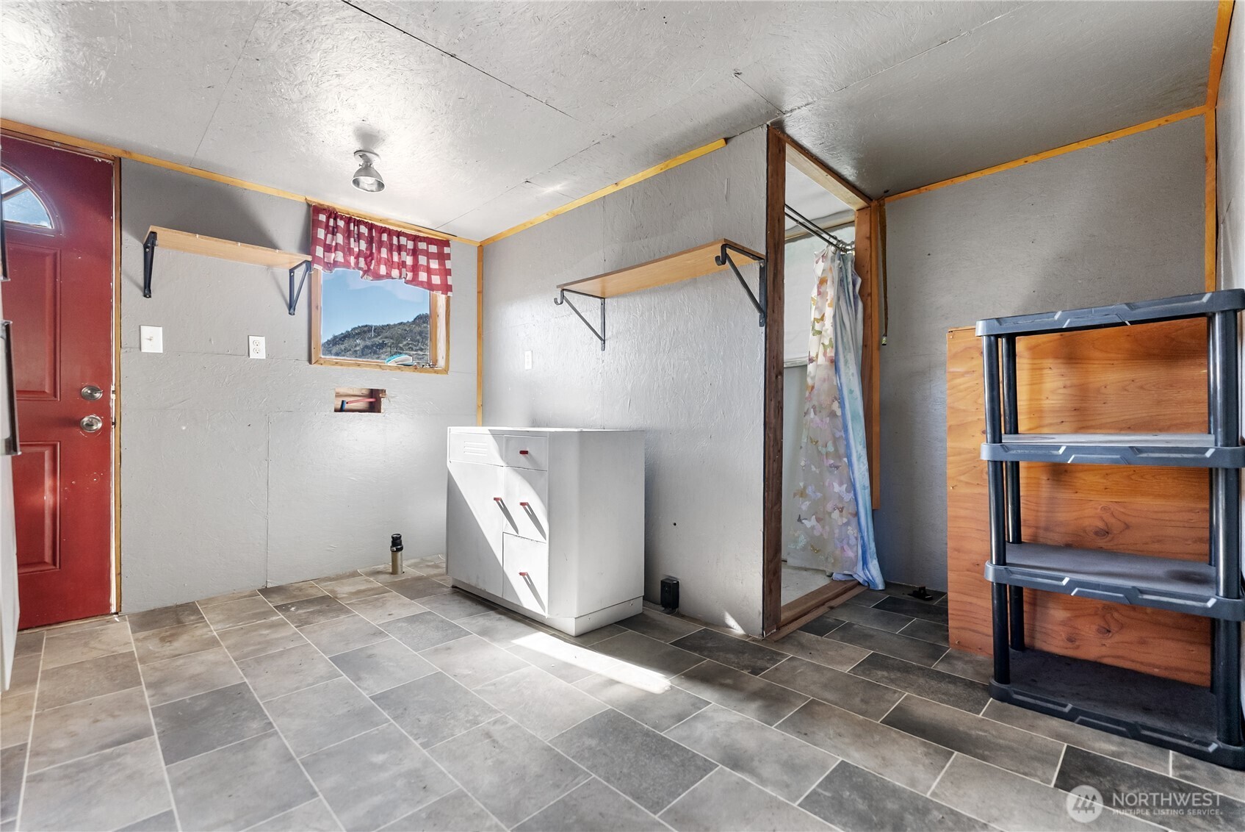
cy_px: 416
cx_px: 622
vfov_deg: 75.9
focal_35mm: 15
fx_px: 533
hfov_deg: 98.9
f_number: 2.8
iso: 400
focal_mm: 15.4
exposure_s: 1/50
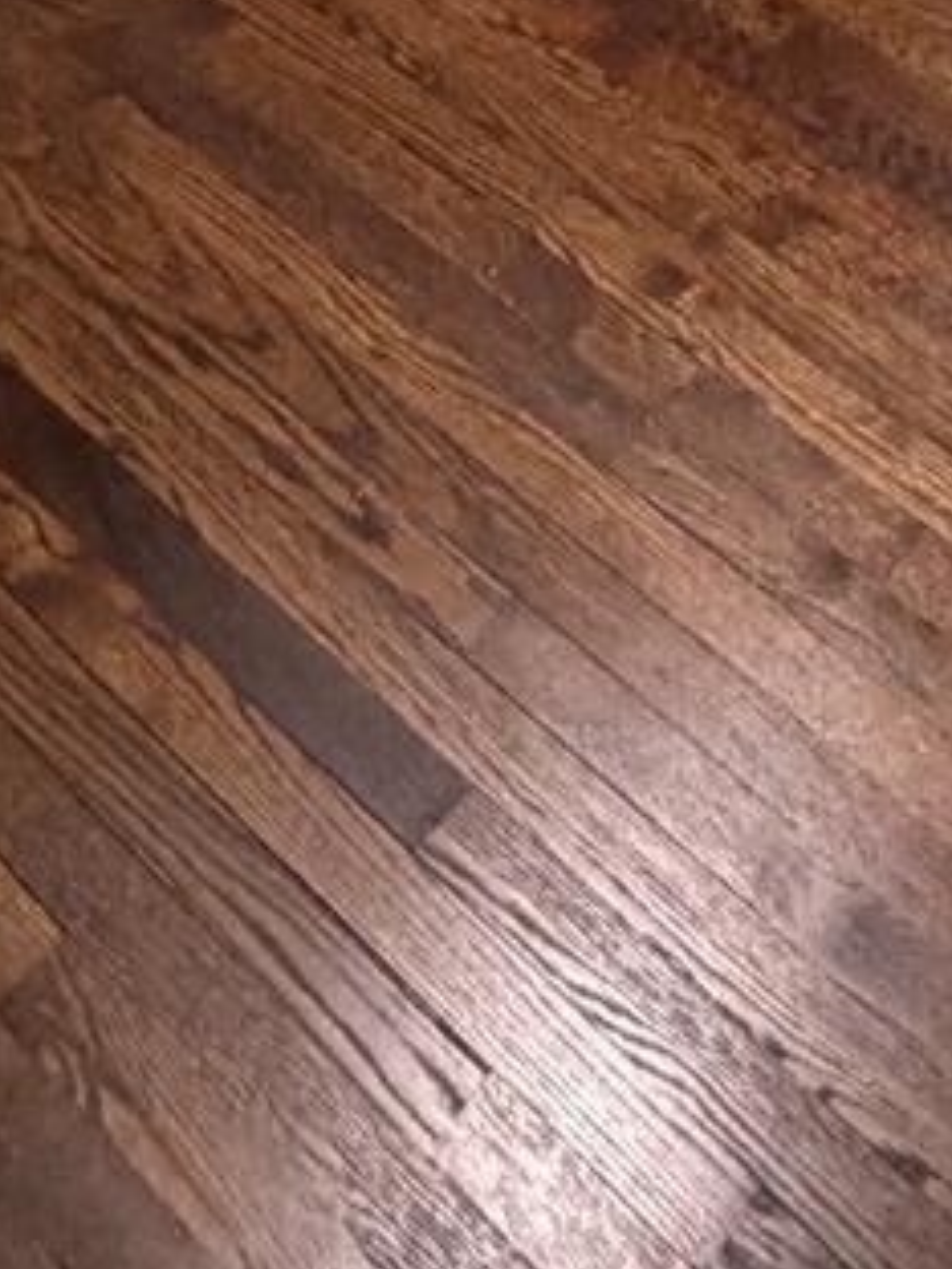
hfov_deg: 21.3
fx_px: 2530
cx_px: 566
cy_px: -809
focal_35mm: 69
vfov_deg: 21.7
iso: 320
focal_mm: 2.22
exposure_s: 1/60
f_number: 2.2
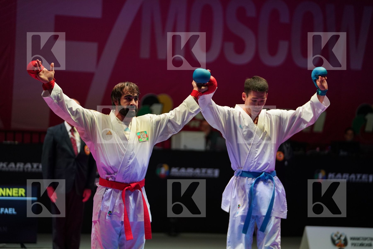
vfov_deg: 10.4
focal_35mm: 132
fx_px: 1368
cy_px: 124
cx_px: 186
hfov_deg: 15.5
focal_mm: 132
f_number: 2.8
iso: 2000
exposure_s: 1/1000
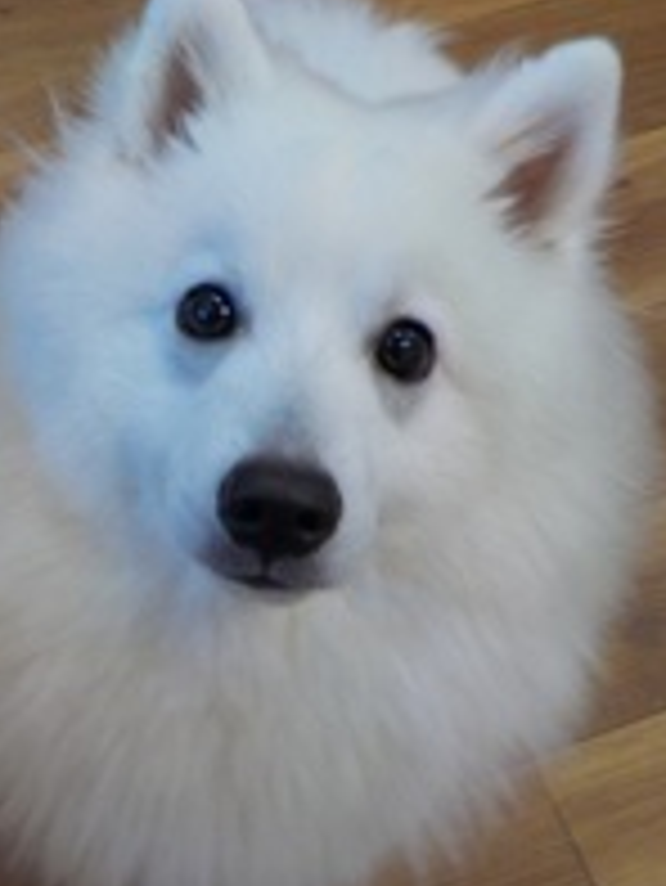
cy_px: 585
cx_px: 22
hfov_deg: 23.2
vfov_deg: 31.4
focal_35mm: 61
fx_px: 1563
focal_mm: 4.1
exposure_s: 1/40
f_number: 3.3
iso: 125
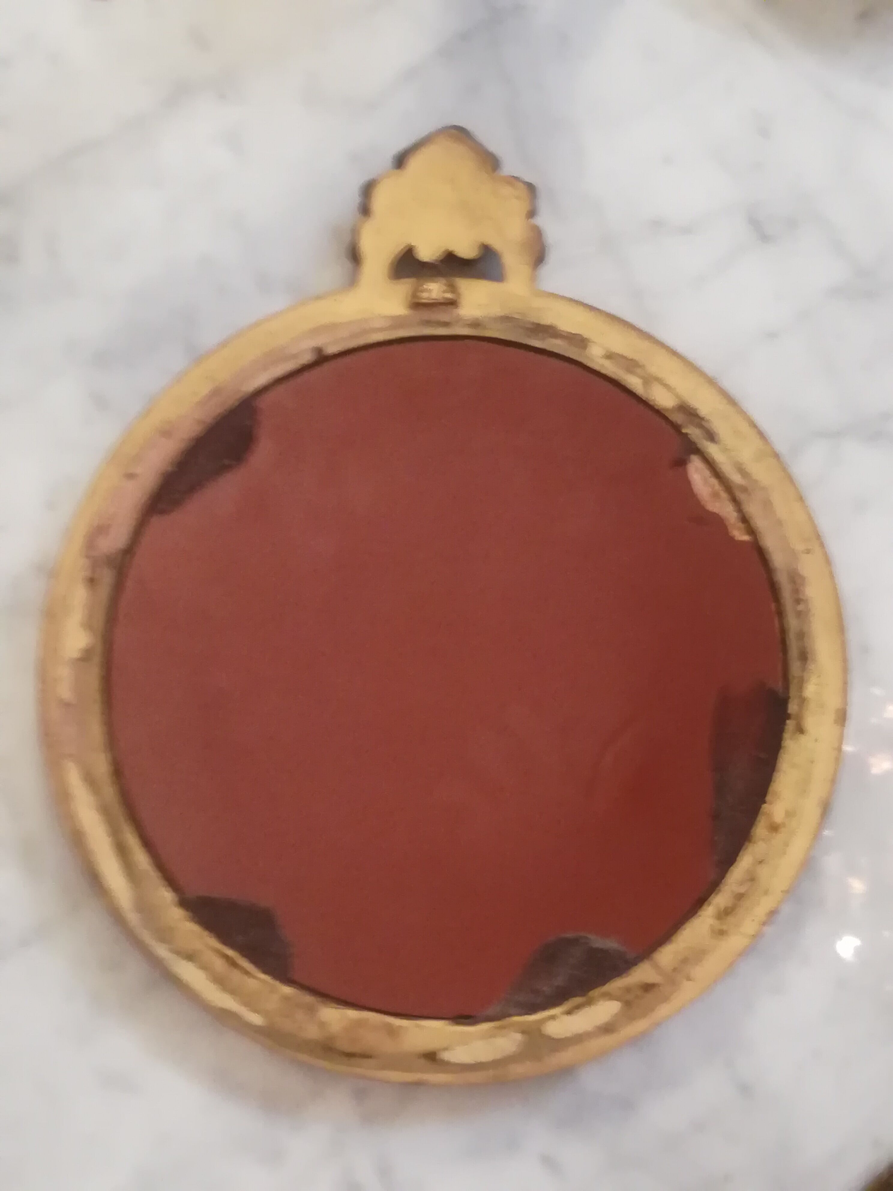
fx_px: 1513
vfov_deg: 42.9
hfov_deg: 32.9
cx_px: 446
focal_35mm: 44
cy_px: 596
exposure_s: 1/14.3
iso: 640
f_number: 2.2
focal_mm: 3.83
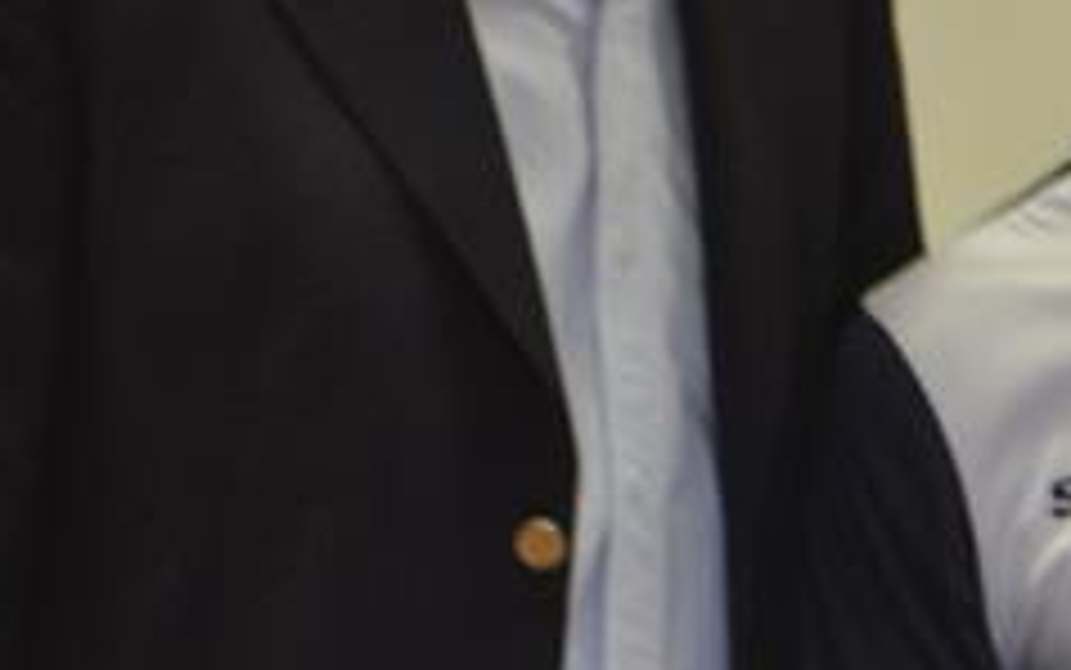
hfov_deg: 6.4
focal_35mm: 325
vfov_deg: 4.0
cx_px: 1449
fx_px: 9491
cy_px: 710
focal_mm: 44
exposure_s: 1/60
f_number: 5.3
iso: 640
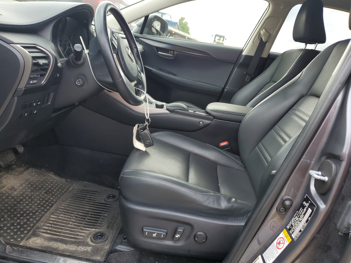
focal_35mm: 26
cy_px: 132
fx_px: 264
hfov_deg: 67.3
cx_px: 176
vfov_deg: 53.1
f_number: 1.5
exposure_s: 1/345
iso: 50
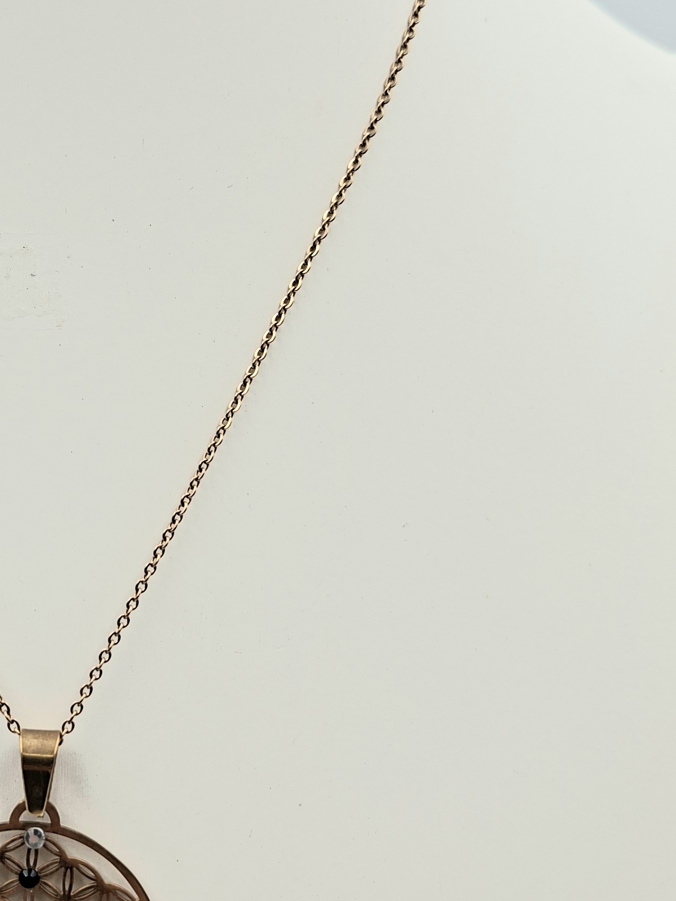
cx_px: 57
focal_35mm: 46
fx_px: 1198
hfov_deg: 30.1
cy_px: 441
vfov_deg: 41.2
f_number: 1.8
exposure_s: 1/312
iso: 50
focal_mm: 5.54
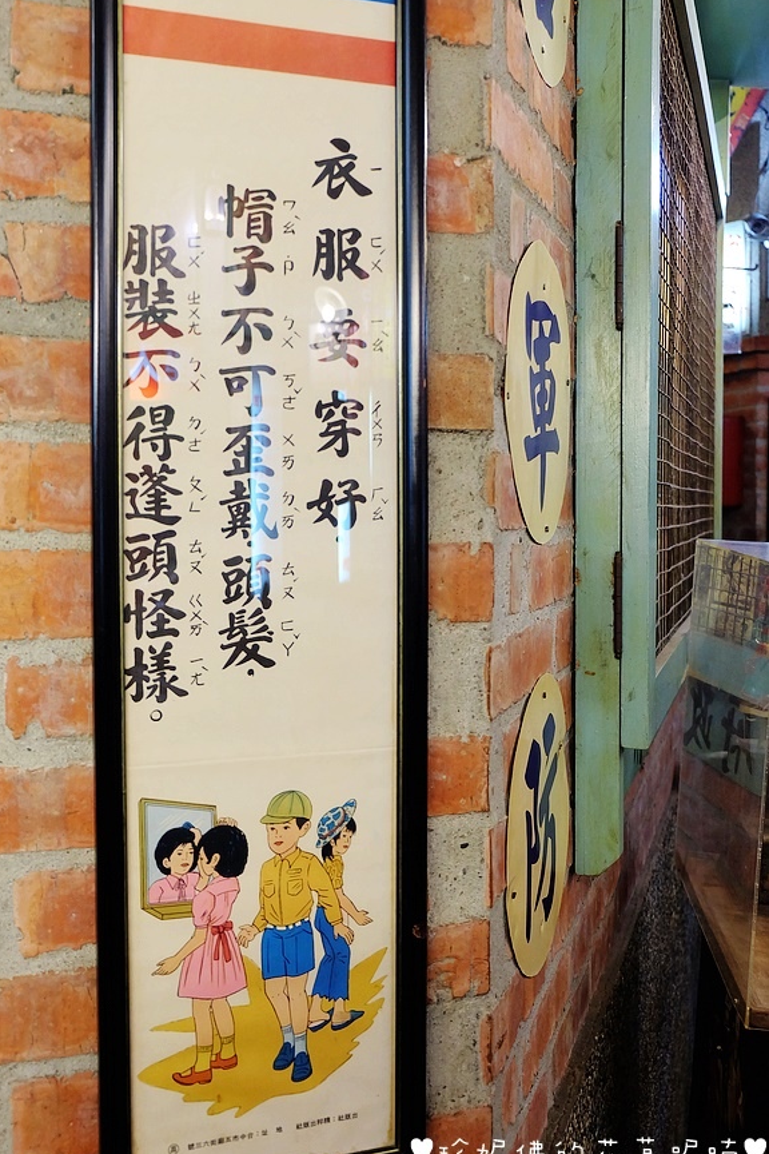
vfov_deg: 58.6
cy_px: 530
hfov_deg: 41.0
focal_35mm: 32
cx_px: 314
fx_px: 1025
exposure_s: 1/30
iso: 1000
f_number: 3.6
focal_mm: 18.2
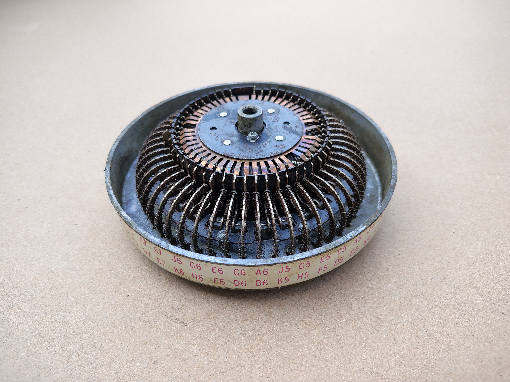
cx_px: 255
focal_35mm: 24
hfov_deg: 71.6
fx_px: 354
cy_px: 191
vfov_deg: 56.8
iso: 100
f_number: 1.8
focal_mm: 5.56
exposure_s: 1/353
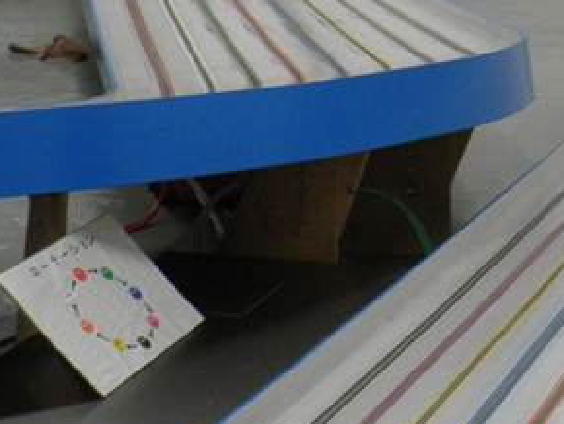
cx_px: 953
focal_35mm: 120
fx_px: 1957
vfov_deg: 12.1
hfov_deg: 14.7
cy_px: -78
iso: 200
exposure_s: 1/25
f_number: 3.5
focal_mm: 6.1
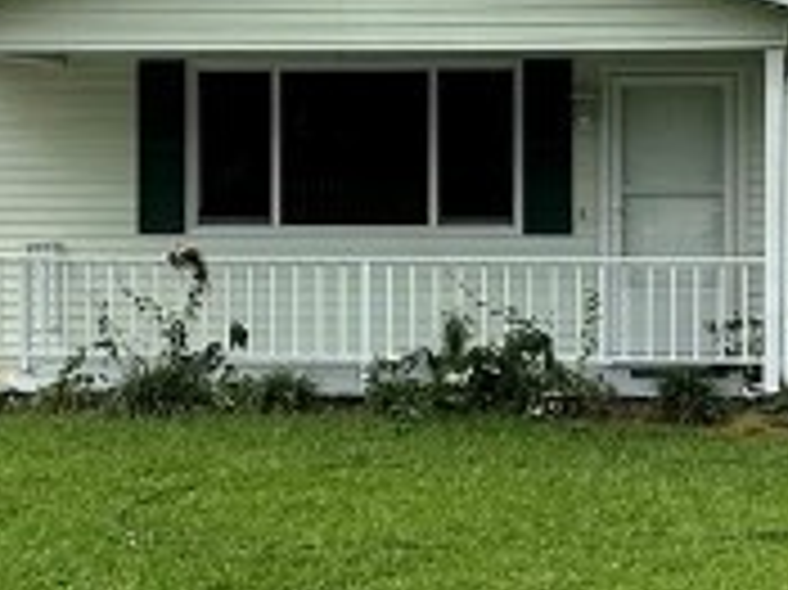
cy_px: 167
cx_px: 630
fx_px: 1865
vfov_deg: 17.9
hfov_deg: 23.5
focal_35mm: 82
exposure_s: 1/2353
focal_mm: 2.22
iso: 50
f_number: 2.2
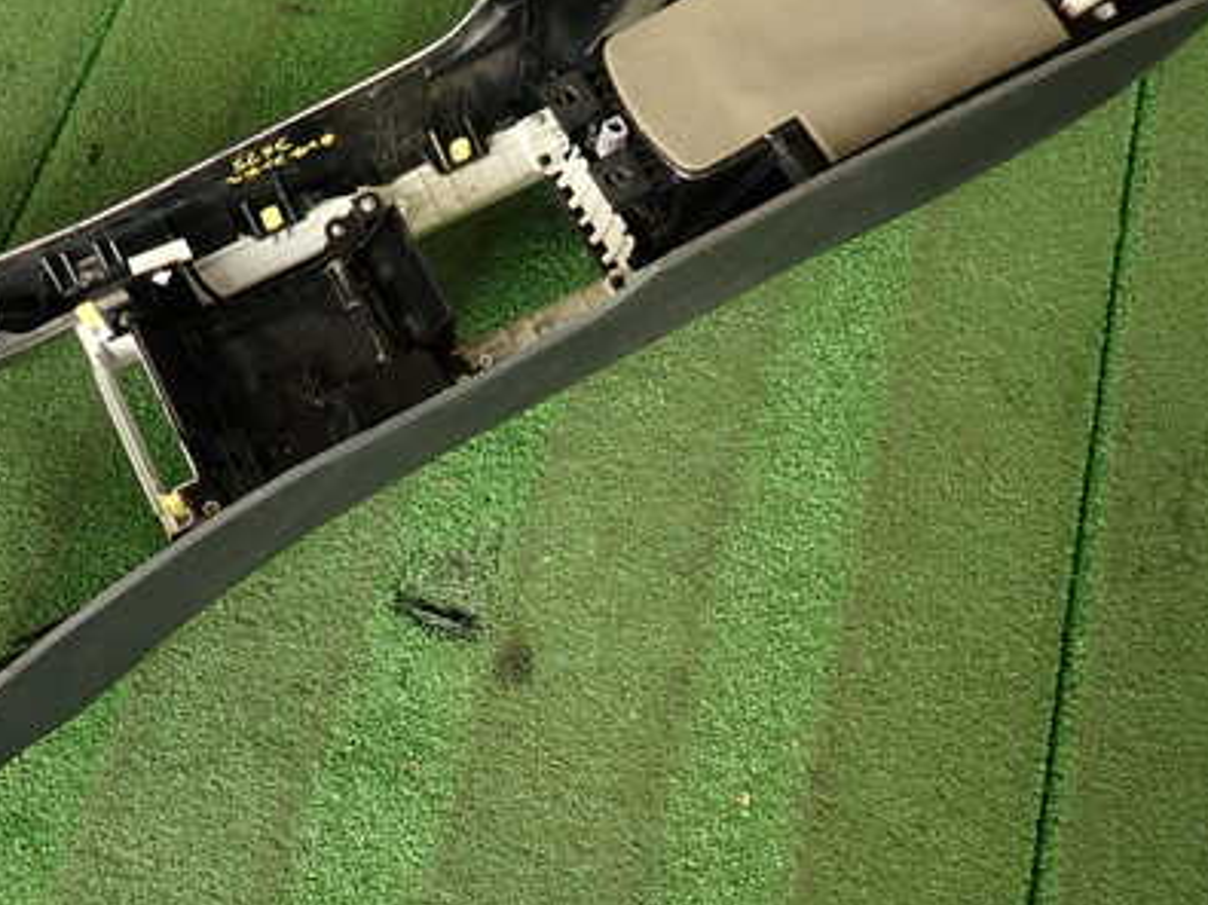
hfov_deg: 48.2
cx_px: 410
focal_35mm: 38
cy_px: 309
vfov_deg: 37.3
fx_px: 1326
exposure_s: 1/60
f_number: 2
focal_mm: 4.5
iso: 160
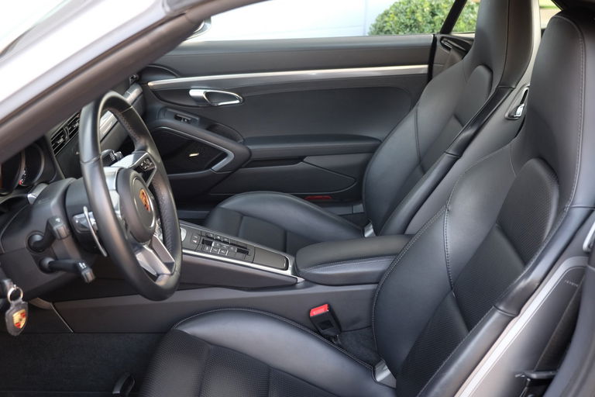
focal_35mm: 43
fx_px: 711
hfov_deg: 45.4
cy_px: 198
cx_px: 298
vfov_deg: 31.2
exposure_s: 1/60
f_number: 3.2
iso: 320
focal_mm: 28.9
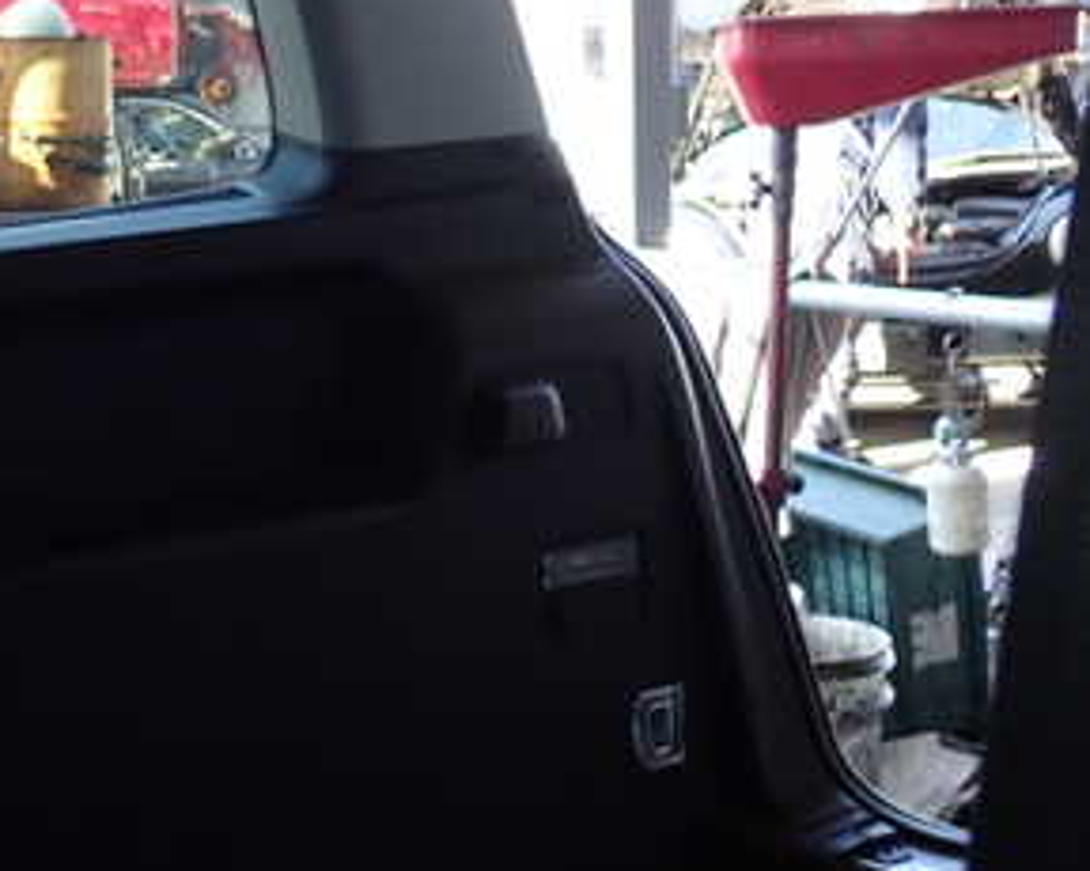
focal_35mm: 61
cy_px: 443
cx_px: 95
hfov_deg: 29.6
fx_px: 1967
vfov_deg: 25.0
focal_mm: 5.4
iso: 100
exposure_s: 1/60
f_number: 2.3
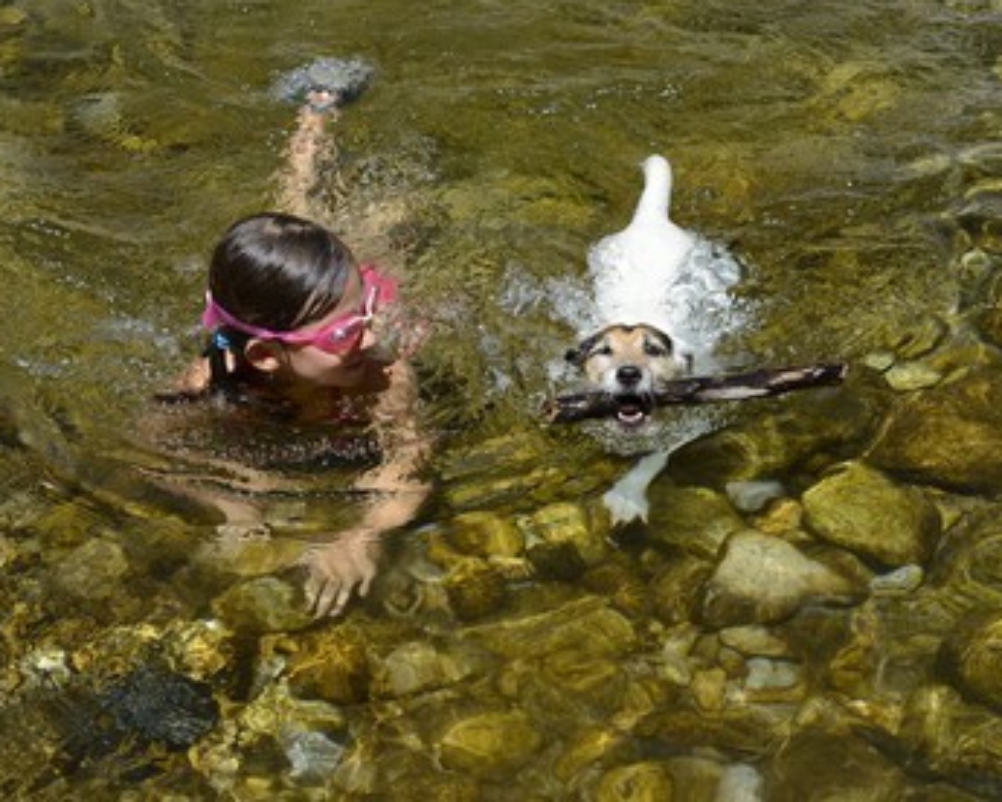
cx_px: 517
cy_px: 401
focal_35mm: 80
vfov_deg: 19.2
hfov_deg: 23.8
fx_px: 2372
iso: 200
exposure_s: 1/320
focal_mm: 70
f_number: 10
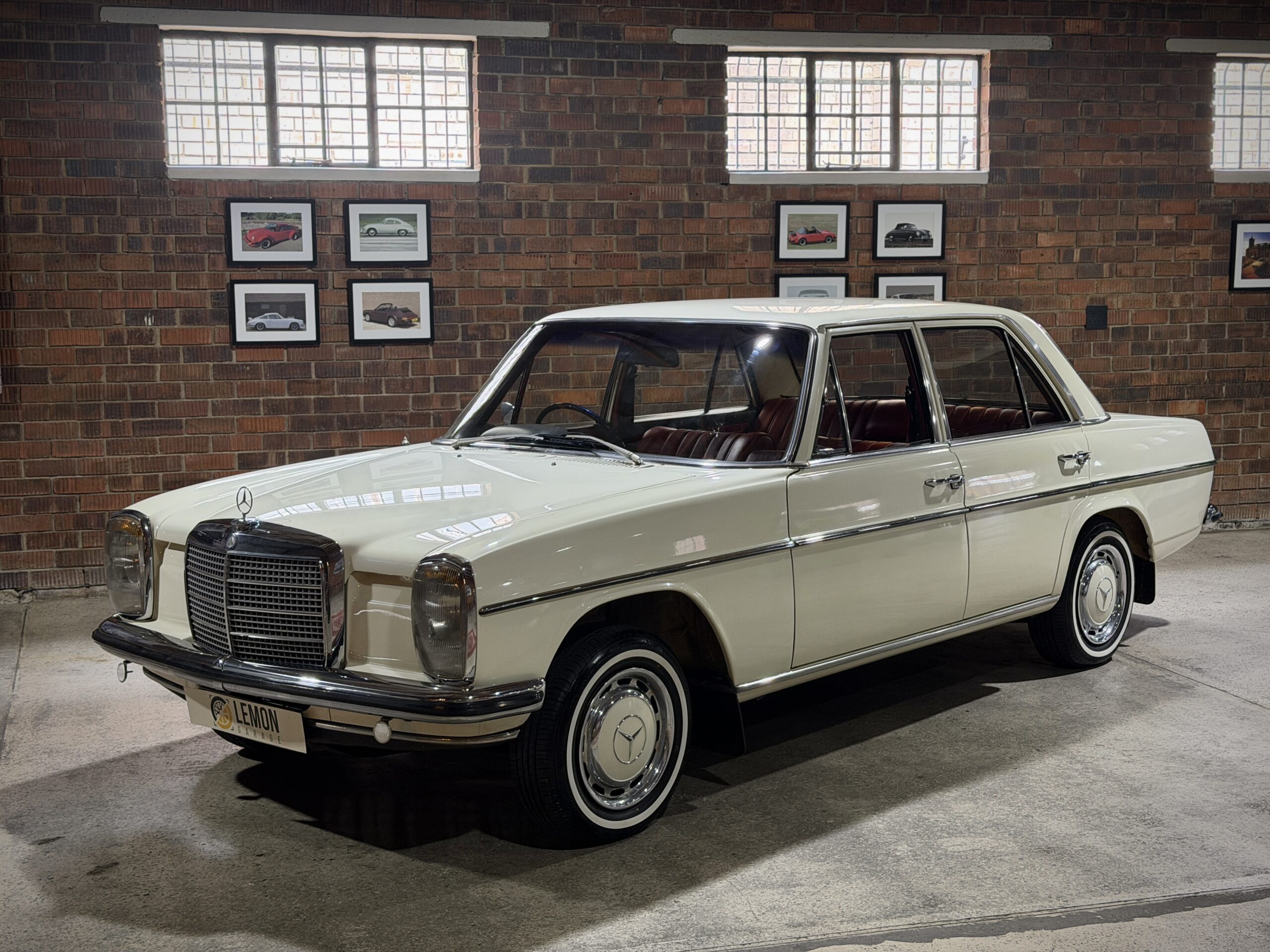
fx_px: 1761
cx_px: 635
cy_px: 476
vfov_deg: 30.3
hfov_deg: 39.7
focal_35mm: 48
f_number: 1.78
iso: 160
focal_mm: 6.76
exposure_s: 1/50
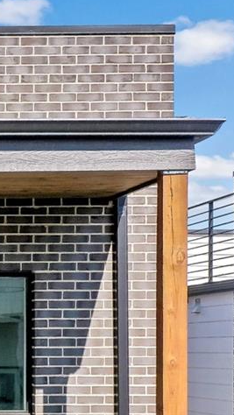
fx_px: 1091
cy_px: 364
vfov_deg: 21.1
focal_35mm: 99
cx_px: -265
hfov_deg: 10.9
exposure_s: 1/400
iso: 100
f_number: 5.6
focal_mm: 10.26
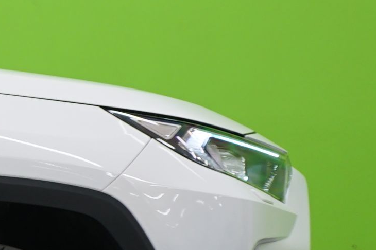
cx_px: -608
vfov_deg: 6.7
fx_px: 2140
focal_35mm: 205
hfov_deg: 8.8
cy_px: 89
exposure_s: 1/13
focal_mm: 38
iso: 400
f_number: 4
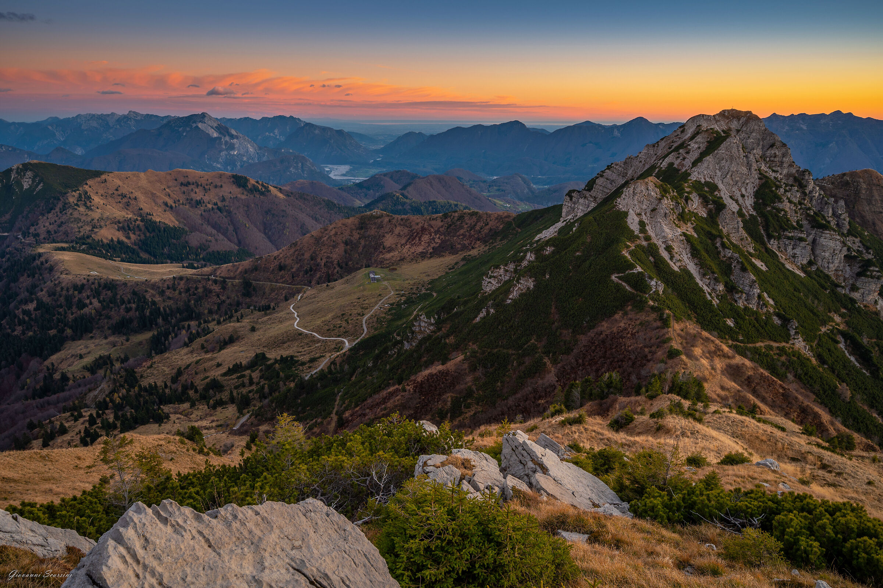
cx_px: 442
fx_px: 515
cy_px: 294
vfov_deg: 59.4
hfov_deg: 81.2
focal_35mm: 21
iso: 100
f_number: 9
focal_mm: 21
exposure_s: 1/8
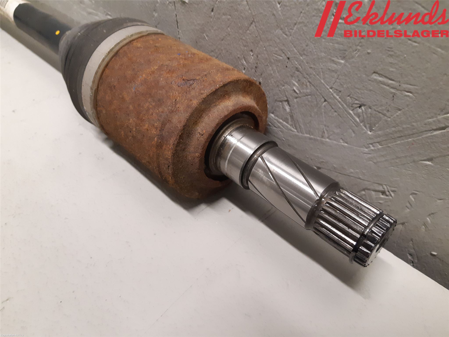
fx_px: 337
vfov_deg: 53.1
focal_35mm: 26
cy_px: 168
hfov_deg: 67.3
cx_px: 224
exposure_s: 1/33
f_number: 1.7
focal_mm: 3.93
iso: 200
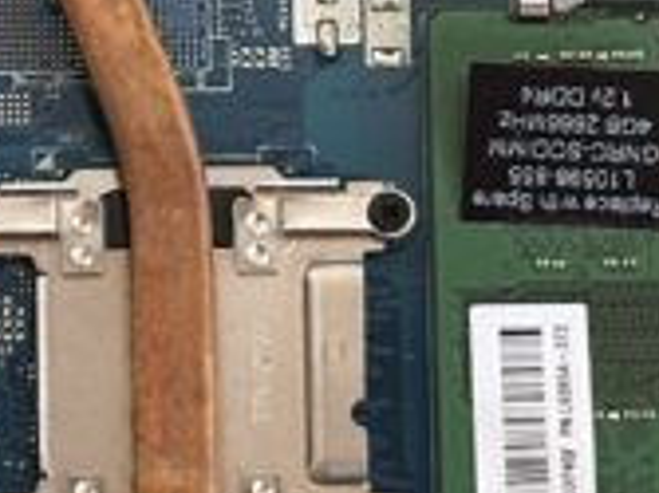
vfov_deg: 5.0
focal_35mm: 295
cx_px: -501
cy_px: 619
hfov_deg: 6.6
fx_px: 5612
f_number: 1.78
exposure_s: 1/25
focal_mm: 6.86
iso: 400
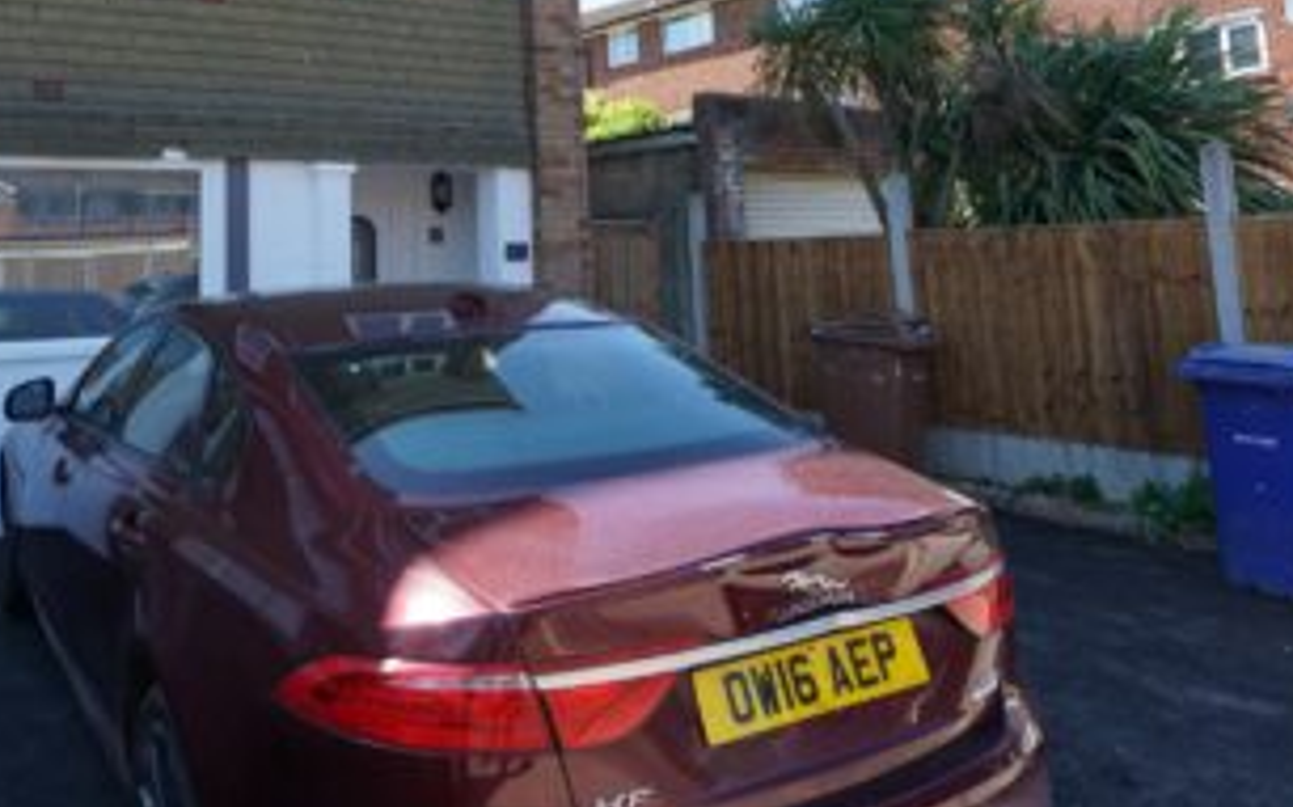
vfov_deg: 37.2
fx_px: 1127
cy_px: 106
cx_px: 456
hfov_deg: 58.6
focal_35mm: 32
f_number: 8
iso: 100
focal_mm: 16
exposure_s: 1/80
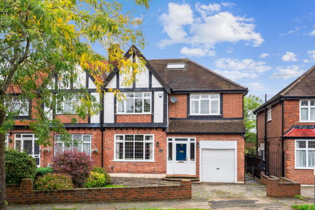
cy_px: 105
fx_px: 306
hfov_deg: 54.4
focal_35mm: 35
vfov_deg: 37.9
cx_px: 158
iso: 500
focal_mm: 35
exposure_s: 1/320
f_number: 4
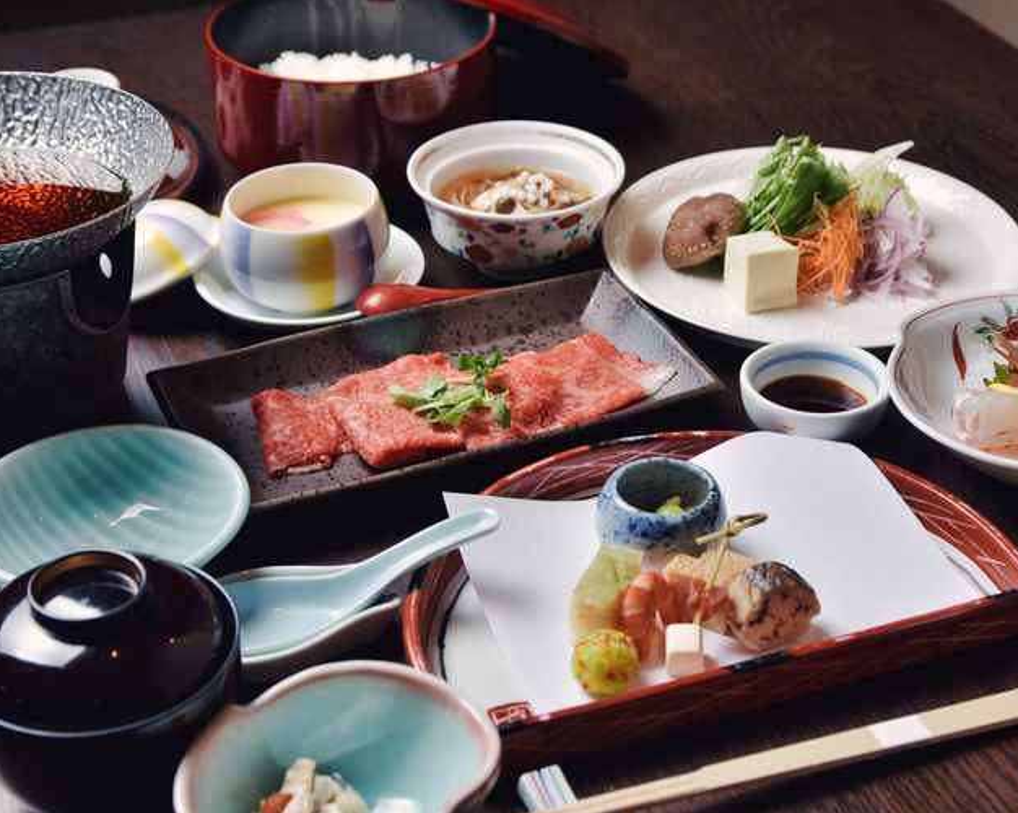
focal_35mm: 65
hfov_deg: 29.2
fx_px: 1957
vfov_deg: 23.5
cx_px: 504
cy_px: 409
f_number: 4.5
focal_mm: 38
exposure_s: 1/250
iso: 100
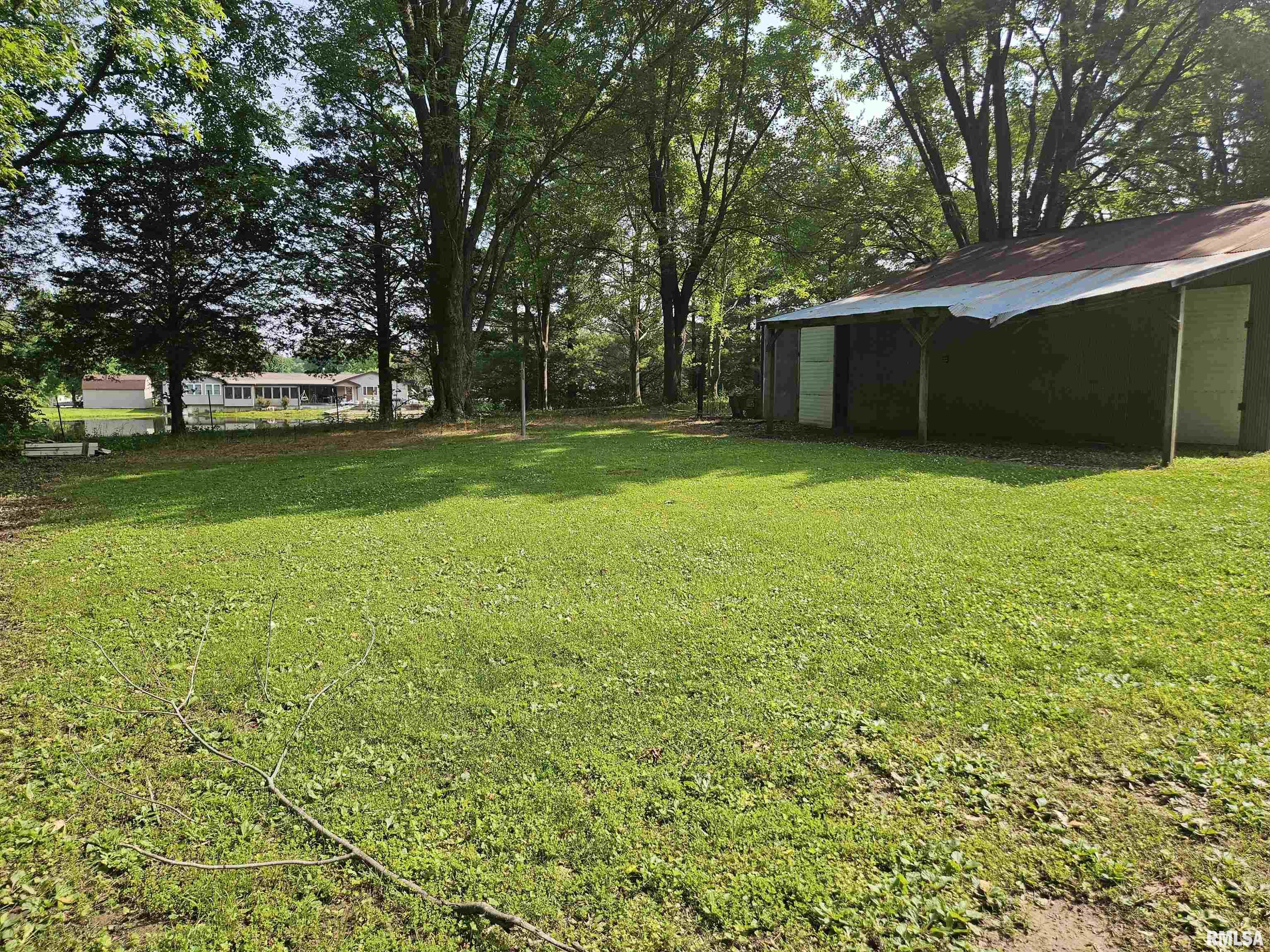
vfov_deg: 58.9
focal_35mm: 23
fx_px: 844
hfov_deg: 73.9
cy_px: 476
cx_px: 635
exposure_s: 1/1300
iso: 40
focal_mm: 5.4
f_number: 1.8
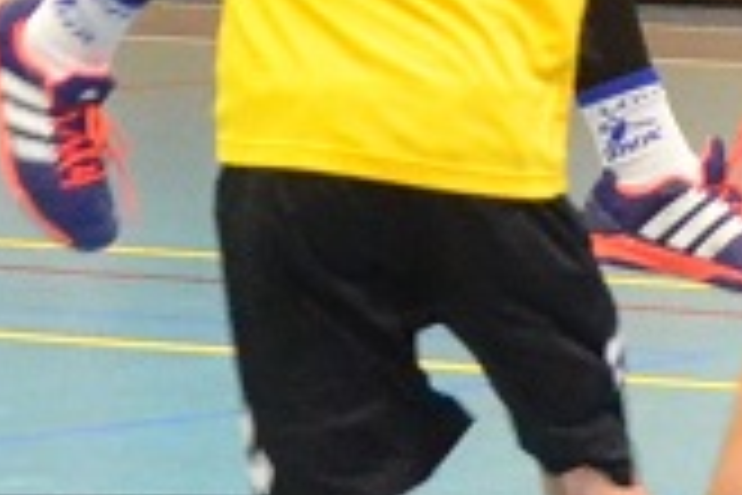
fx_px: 9460
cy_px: -274
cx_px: 1367
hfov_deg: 4.4
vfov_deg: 3.0
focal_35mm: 459
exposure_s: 1/125
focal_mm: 42
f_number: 5.6
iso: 4500
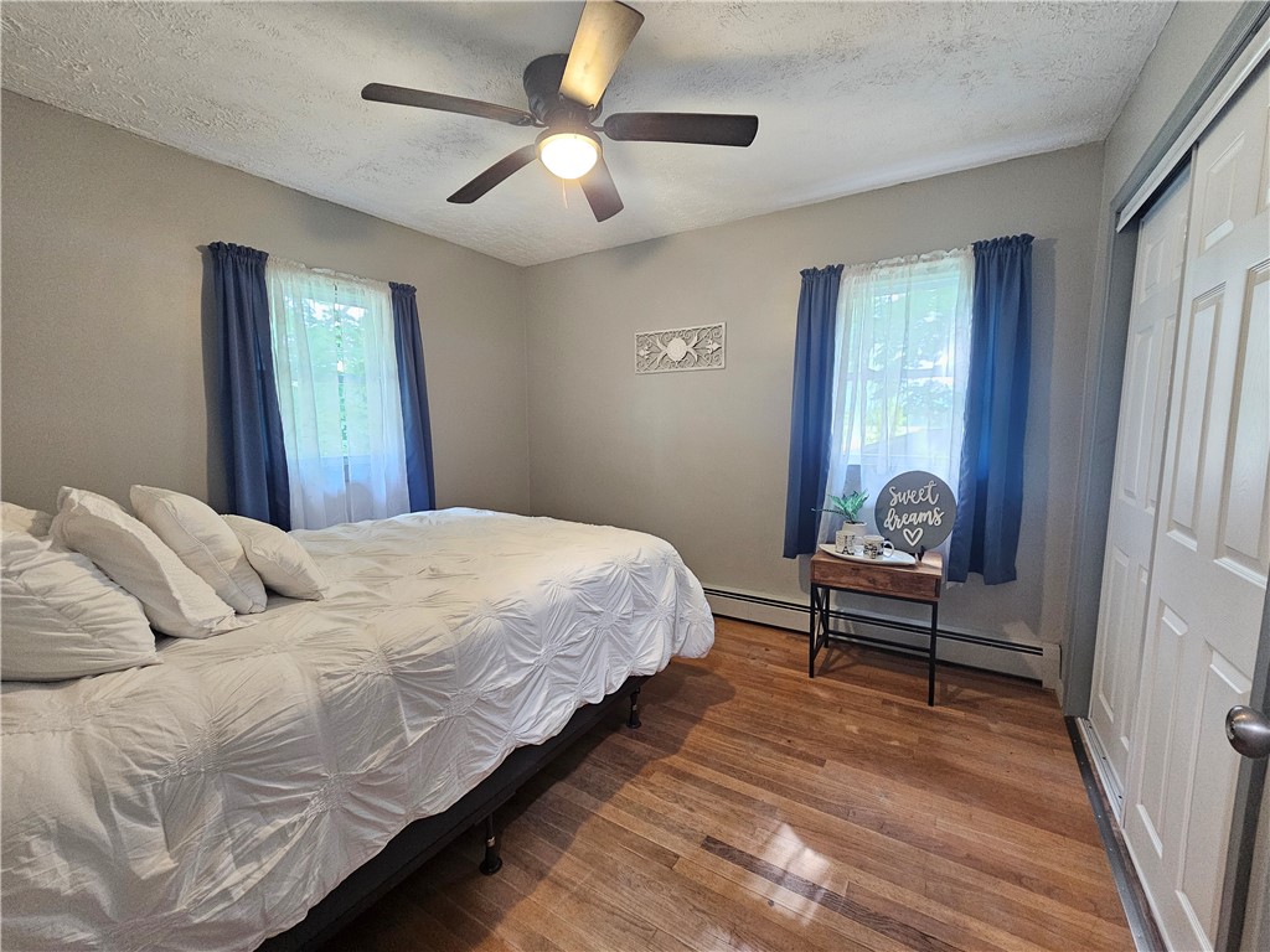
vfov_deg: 89.9
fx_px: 477
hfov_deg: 106.2
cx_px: 635
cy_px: 476
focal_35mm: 13
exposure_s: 1/30
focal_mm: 2.2
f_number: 2.2
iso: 640
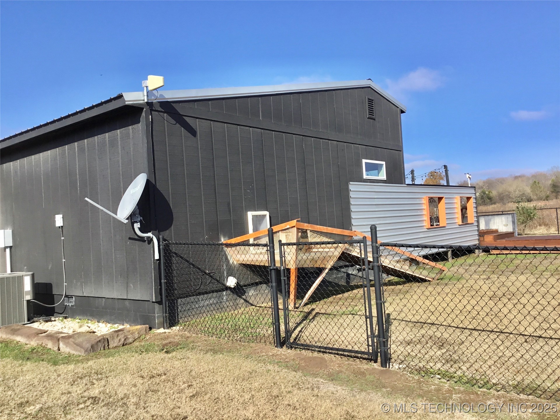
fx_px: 502
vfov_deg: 45.4
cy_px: 210
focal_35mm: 31
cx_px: 280
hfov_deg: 58.4
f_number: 2.4
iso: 25
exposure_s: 1/1058
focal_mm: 3.3
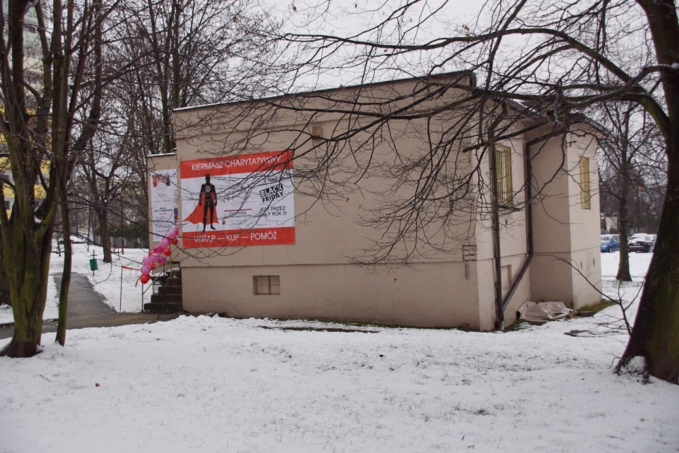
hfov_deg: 49.5
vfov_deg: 34.2
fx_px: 736
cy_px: 226
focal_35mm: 39
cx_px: 340
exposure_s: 1/160
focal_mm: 26
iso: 160
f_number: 4
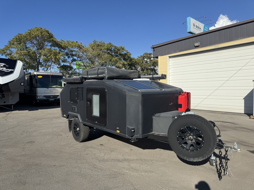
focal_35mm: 24
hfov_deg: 71.6
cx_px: 127
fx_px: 176
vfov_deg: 56.8
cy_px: 95
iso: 80
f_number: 1.78
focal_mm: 6.76
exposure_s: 1/6410
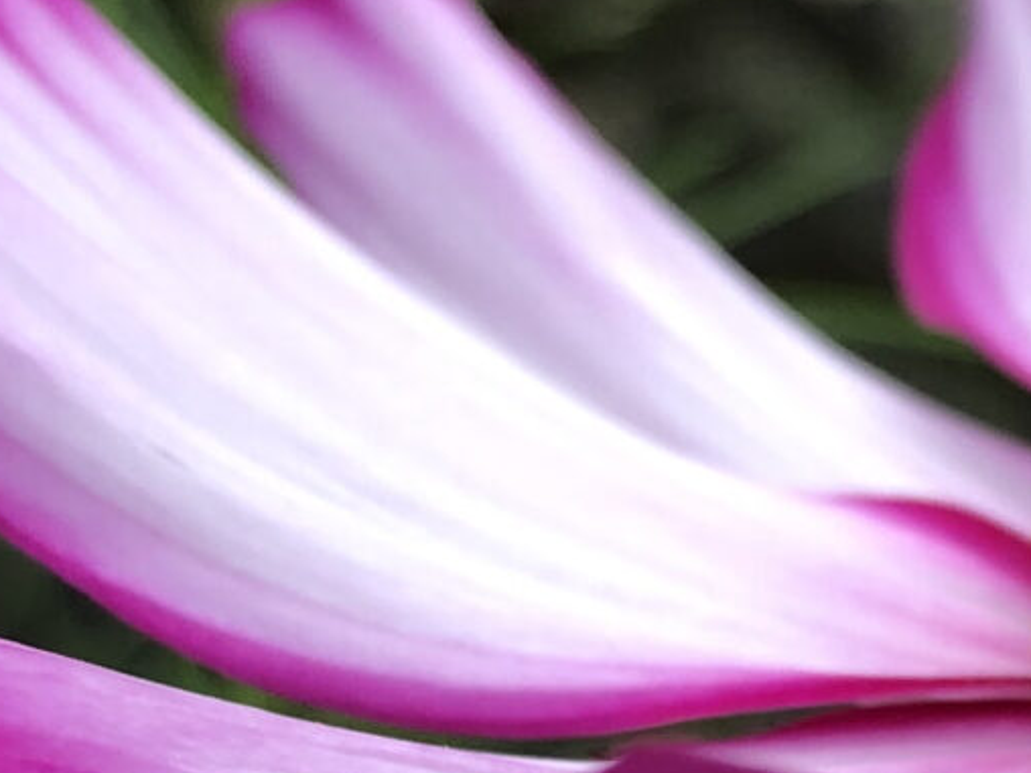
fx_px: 4200
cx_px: 1222
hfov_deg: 13.6
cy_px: 495
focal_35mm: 141
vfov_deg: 10.5
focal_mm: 3.99
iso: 32
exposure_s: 1/120
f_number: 1.8
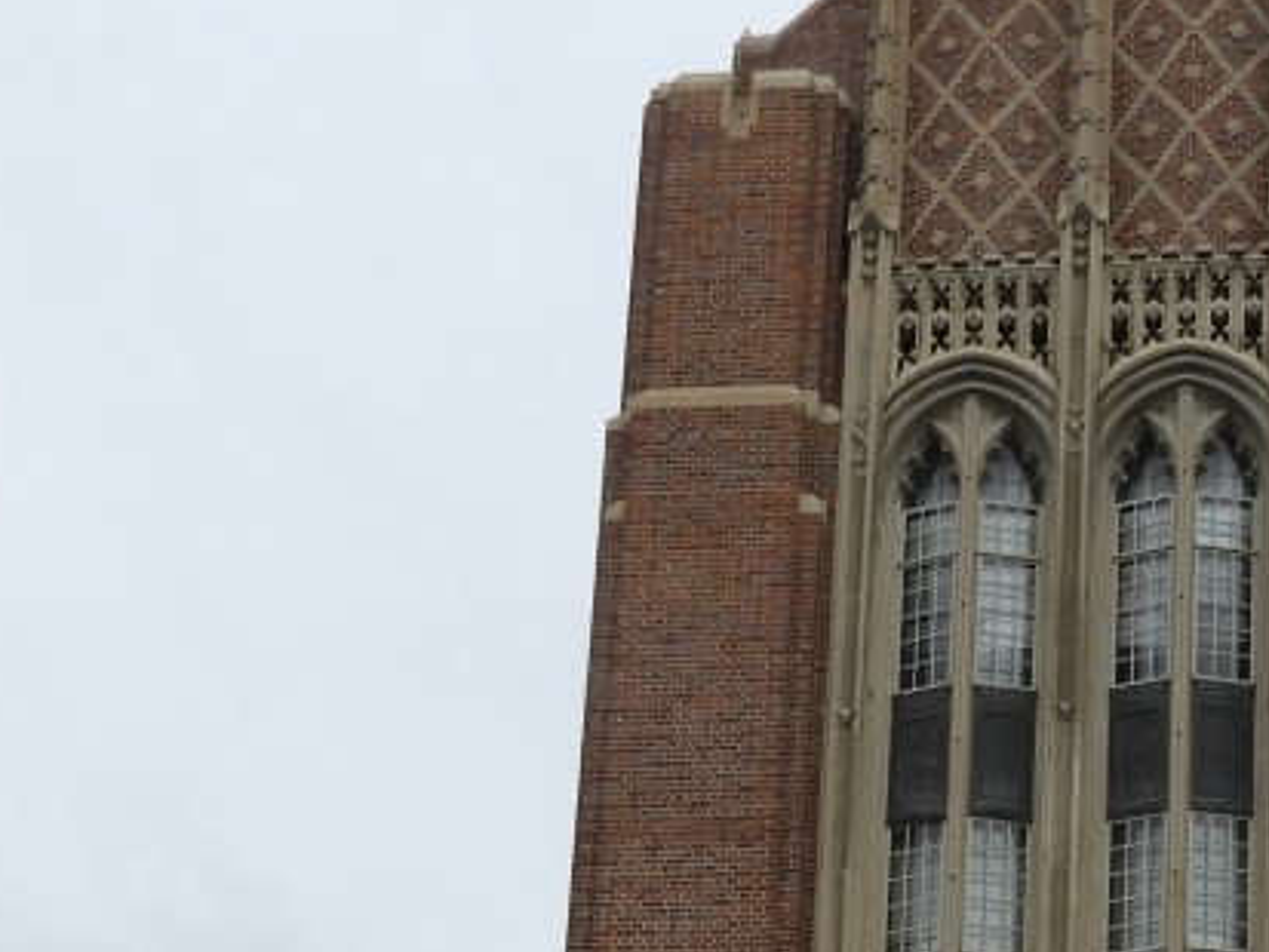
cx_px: 937
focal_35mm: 122
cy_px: 1496
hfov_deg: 16.1
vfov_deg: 11.6
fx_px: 4474
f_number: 3.8
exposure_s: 1/640
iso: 100
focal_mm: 6.3
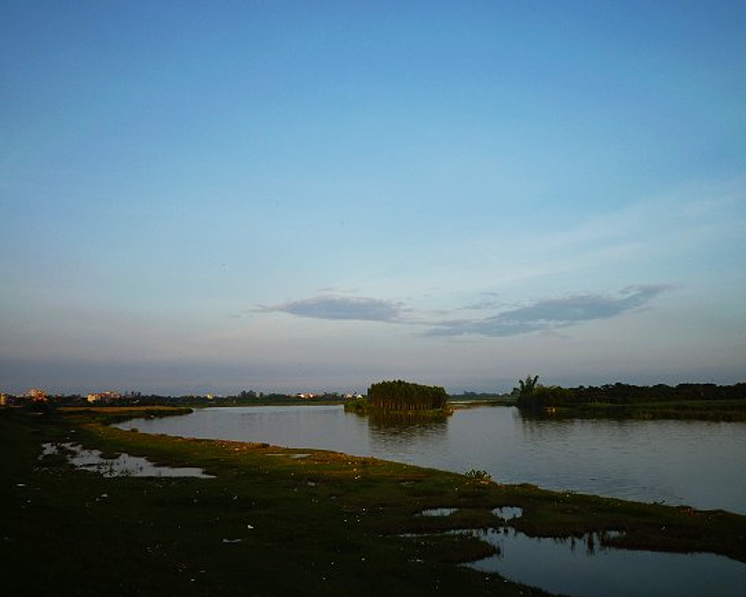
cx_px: 367
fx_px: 596
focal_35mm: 27
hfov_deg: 64.0
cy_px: 298
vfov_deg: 53.2
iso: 80
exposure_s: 1/400
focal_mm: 4.4
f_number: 2.8
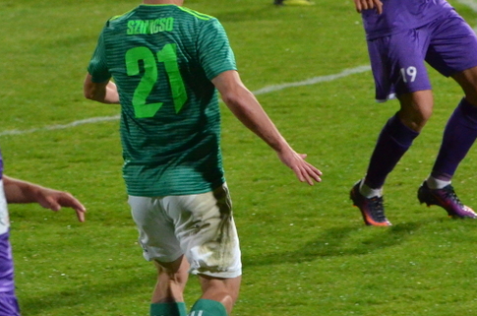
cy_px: 197
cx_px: 153
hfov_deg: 3.1
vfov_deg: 2.0
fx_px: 8831
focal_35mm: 668
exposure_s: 1/500
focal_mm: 180
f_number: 5
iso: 2500
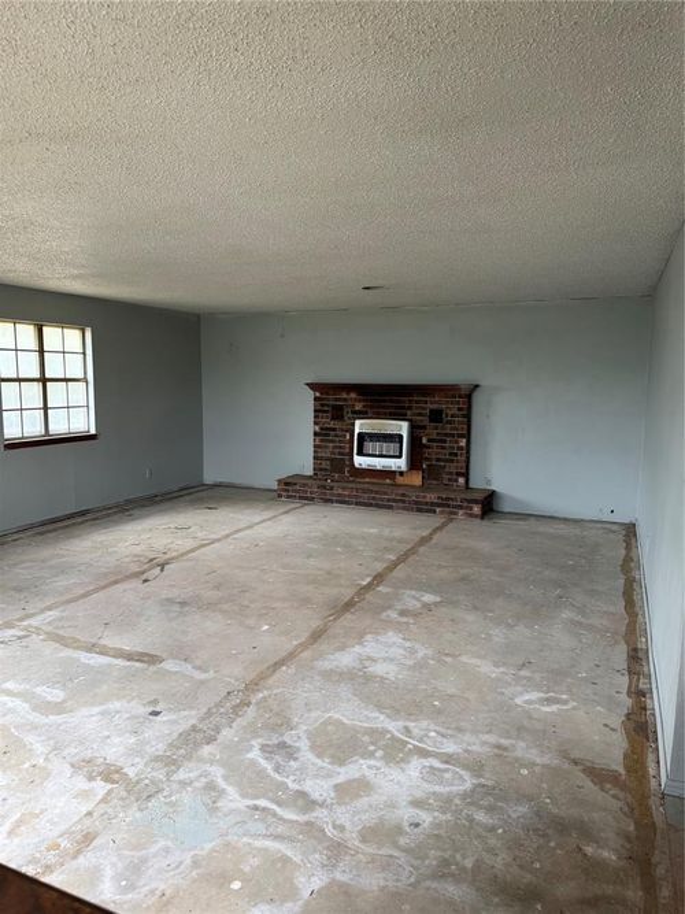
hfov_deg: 56.8
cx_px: 342
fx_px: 633
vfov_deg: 71.6
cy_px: 457
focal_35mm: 24
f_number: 1.78
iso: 125
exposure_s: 1/121
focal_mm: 6.76
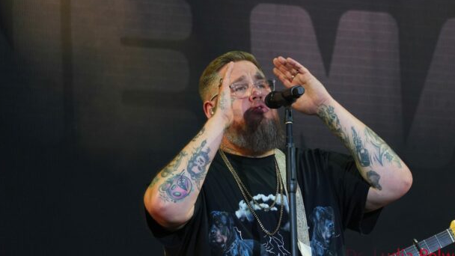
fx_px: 3374
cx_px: 269
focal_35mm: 280
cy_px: 136
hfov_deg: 7.7
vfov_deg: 4.3
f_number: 5.6
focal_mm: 141
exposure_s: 1/250
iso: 1250
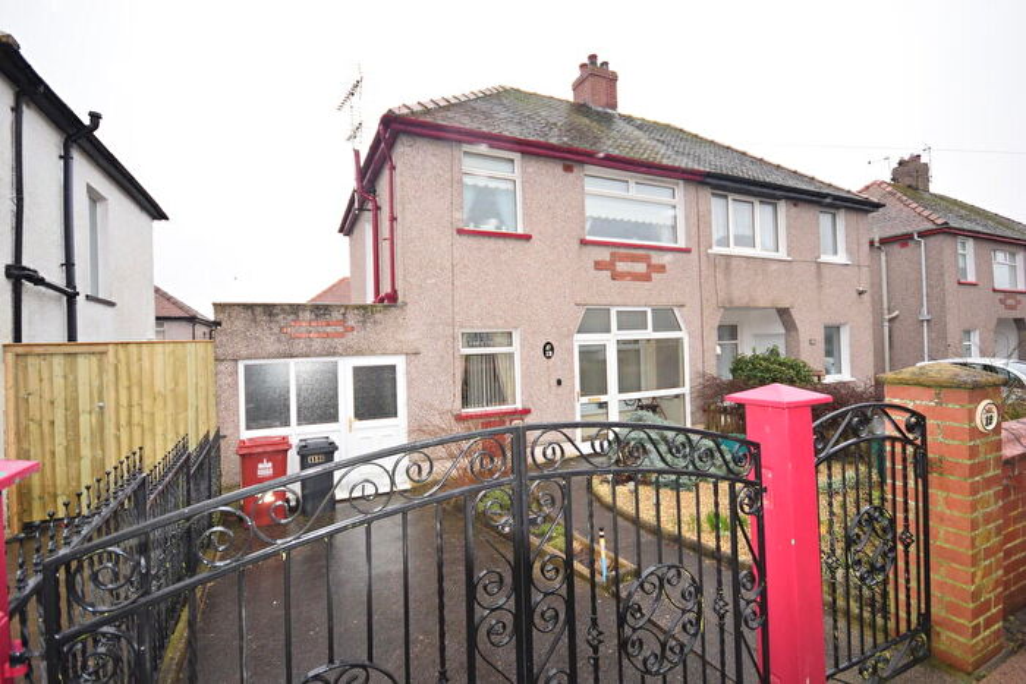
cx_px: 513
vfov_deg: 72.1
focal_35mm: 16
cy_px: 342
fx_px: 470
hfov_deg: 95.0
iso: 450
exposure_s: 1/125
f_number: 5.6
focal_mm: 11
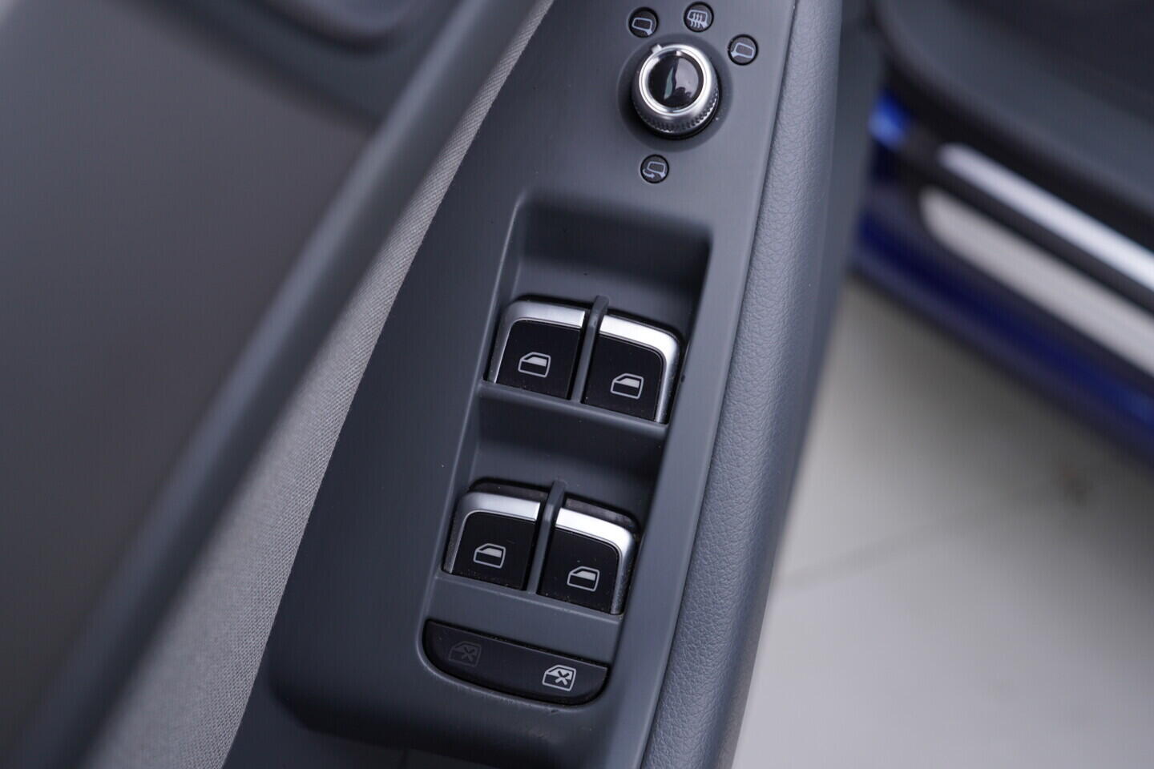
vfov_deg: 36.9
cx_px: 577
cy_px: 384
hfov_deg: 53.1
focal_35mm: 36
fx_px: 1154
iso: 125
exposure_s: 1/50
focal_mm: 24
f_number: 3.2
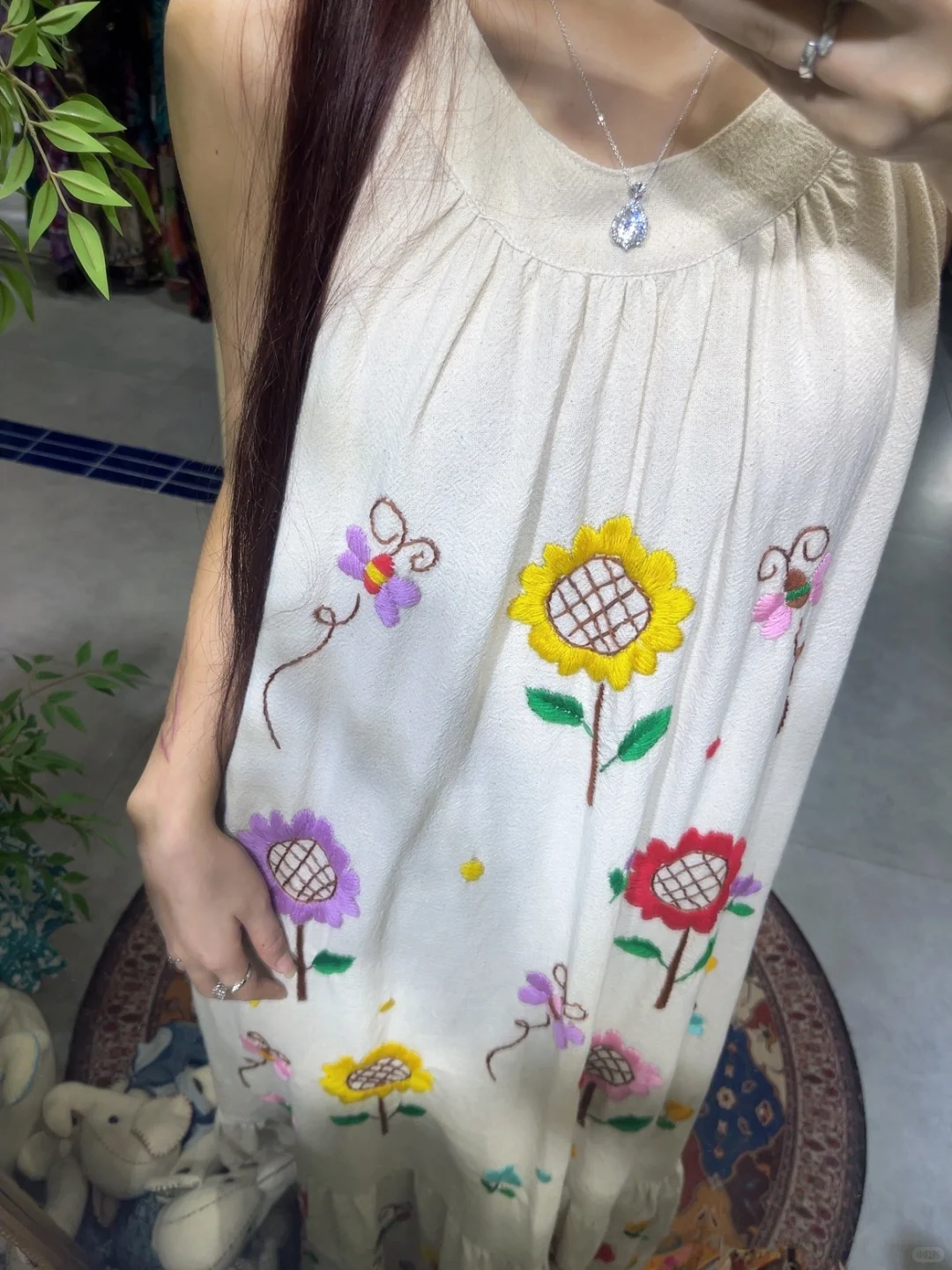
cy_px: 635
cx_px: 476
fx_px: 953
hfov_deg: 53.1
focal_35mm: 26
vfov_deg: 67.3
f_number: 1.6
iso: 40
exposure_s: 1/247
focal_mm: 5.1
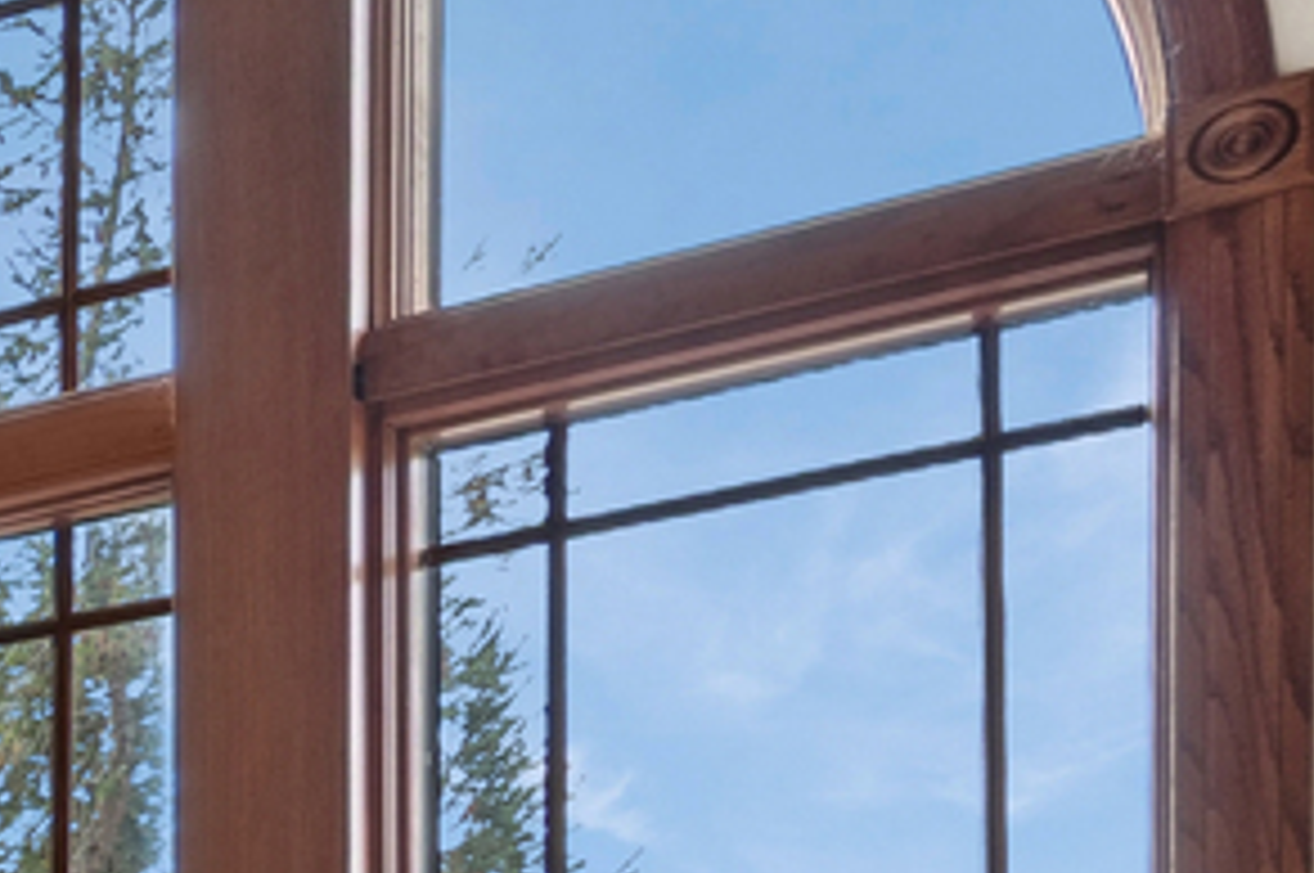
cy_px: 1804
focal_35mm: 100
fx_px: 3646
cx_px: -2313
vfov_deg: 12.0
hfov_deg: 12.5
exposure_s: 1/15
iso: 250
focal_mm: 12
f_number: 8
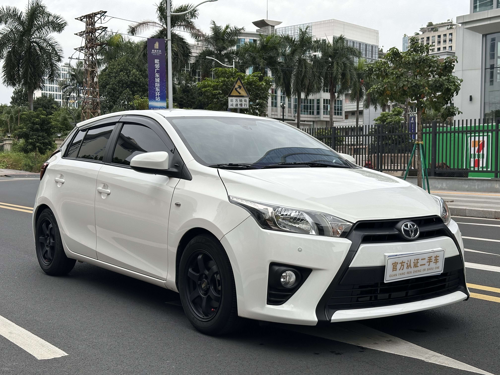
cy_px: 188
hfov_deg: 39.7
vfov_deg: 30.3
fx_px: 693
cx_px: 250
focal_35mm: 48
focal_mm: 6.86
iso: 64
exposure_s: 1/830
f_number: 1.78
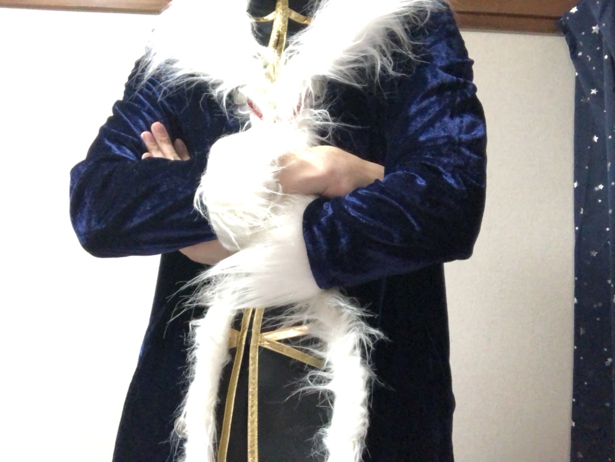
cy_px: 231
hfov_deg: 56.8
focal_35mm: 32
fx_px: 569
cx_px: 308
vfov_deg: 44.2
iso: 640
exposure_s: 1/17
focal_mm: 2.87
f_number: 2.2
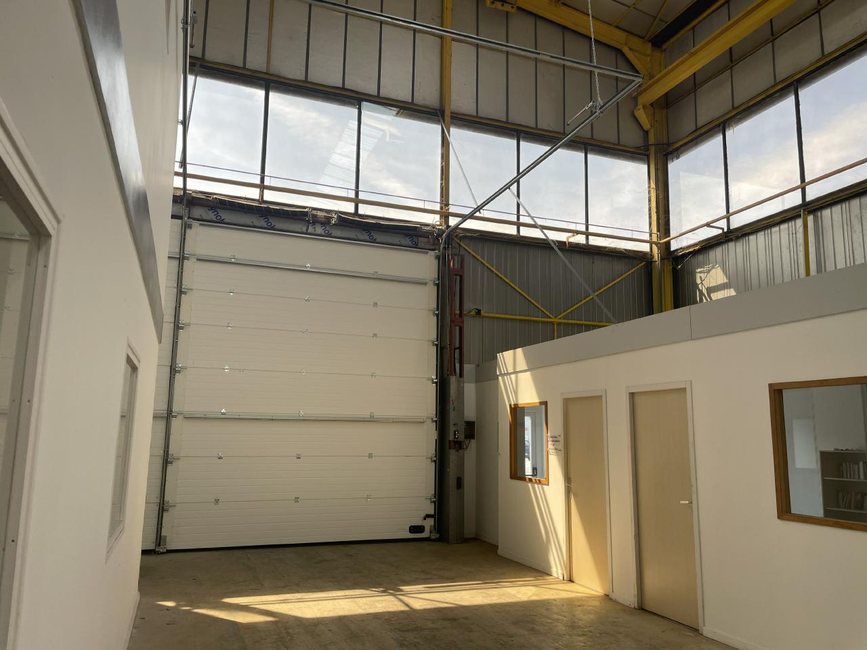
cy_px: 325
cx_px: 434
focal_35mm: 26
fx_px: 651
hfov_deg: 67.3
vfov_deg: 53.1
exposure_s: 1/319
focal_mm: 4.2
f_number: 1.6
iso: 32
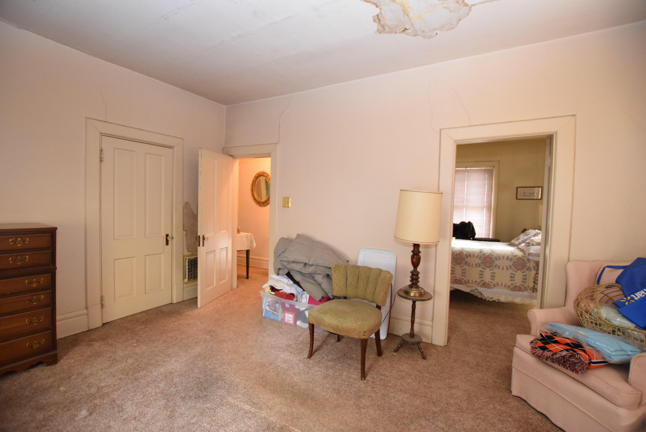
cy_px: 216
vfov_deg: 77.4
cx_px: 323
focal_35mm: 15
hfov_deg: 100.3
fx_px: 269
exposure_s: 1/60
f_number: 3.5
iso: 3200
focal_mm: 10
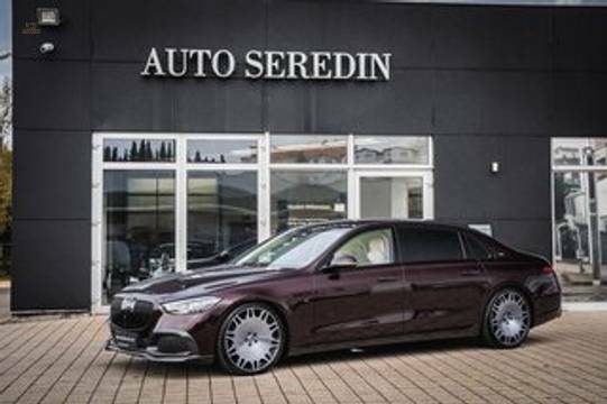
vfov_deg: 25.5
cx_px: 304
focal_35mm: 53
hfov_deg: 37.5
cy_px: 202
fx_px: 893
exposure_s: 1/160
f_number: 5.6
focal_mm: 53
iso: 1250
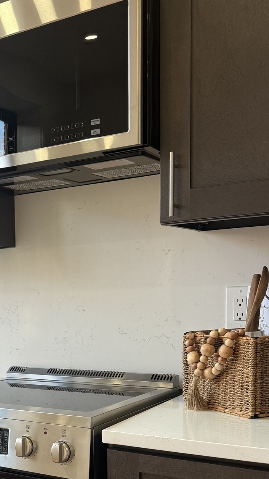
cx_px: -13
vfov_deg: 41.6
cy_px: 361
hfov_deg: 23.6
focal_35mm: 48
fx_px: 609
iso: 80
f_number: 1.78
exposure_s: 1/121
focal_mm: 6.76
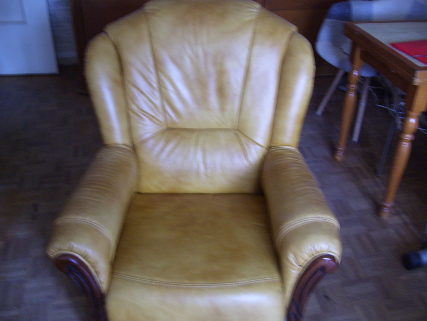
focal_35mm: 36
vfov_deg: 39.7
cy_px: 160
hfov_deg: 51.4
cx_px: 214
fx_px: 444
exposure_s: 1/15
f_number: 2.7
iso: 160
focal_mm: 6
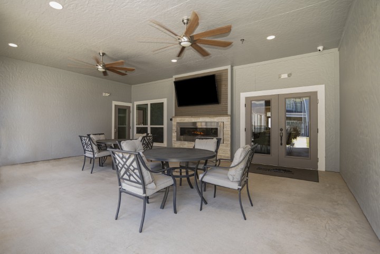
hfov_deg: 96.7
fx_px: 169
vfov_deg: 73.7
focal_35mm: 16
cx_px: 190
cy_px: 127
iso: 400
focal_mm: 16
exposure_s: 1/80
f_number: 2.8
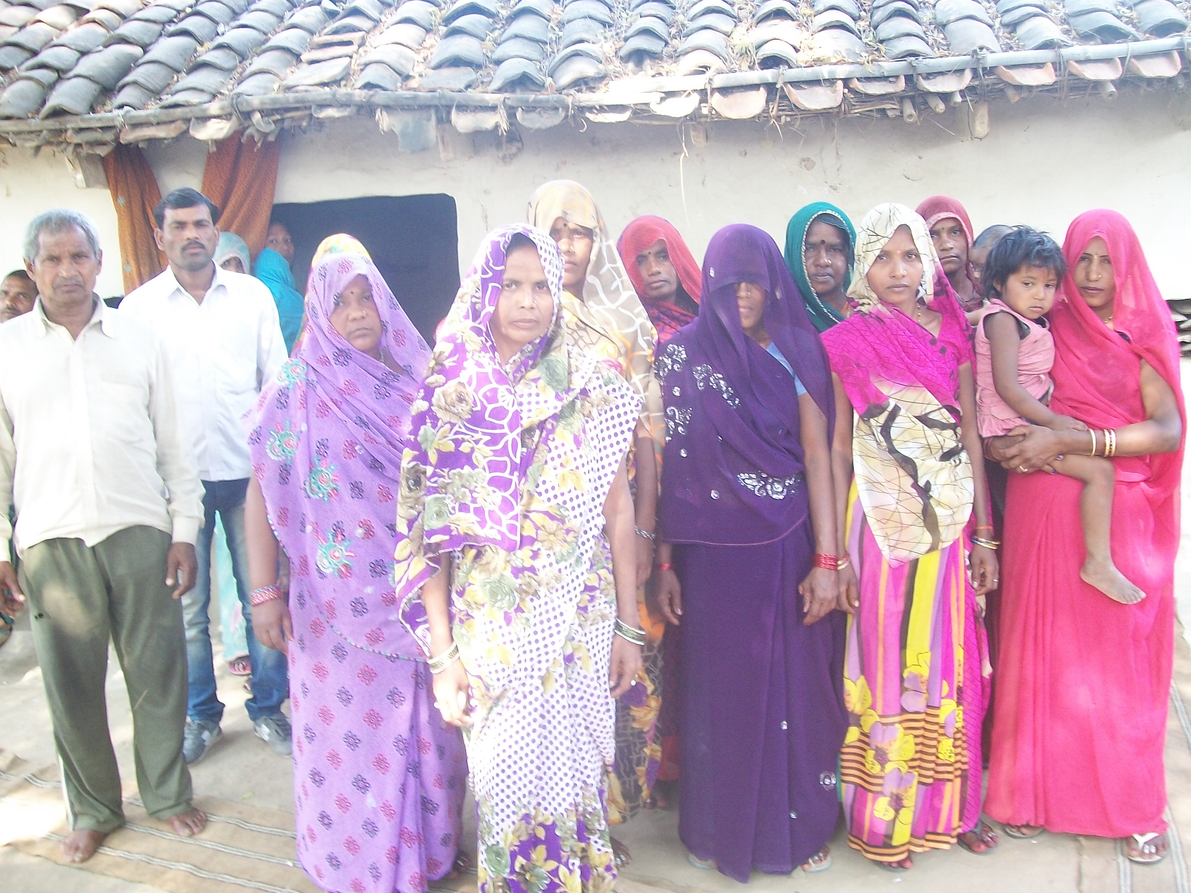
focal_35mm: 36
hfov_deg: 51.4
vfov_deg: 39.7
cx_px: 596
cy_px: 446
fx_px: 1239
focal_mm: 6
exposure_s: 1/30
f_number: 2.7
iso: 80
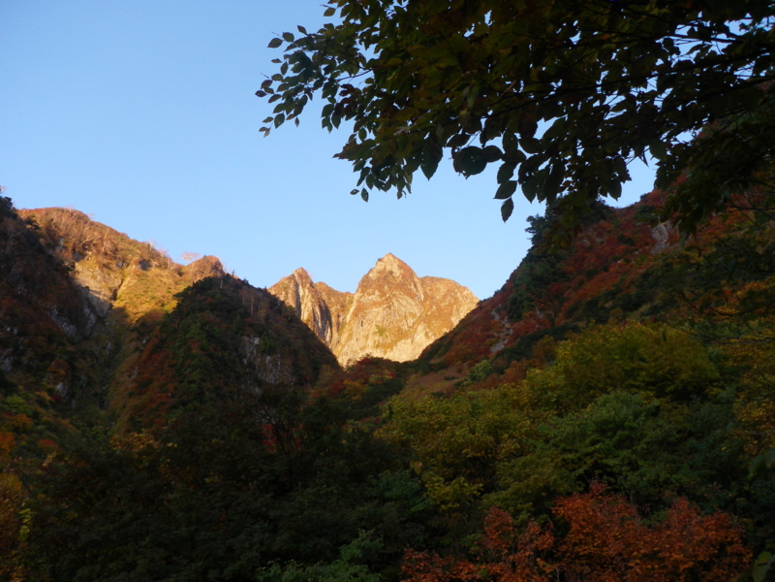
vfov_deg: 40.7
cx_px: 388
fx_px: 784
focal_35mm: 35
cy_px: 291
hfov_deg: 52.6
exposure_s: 1/80
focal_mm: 6.2
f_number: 3.8
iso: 64
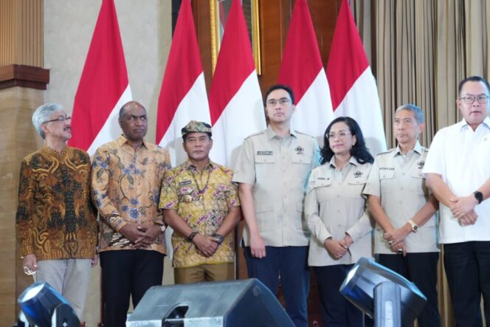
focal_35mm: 122
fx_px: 1661
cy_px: 164
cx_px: 245
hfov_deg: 16.8
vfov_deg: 11.2
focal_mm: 122
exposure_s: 1/100
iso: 10000
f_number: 9
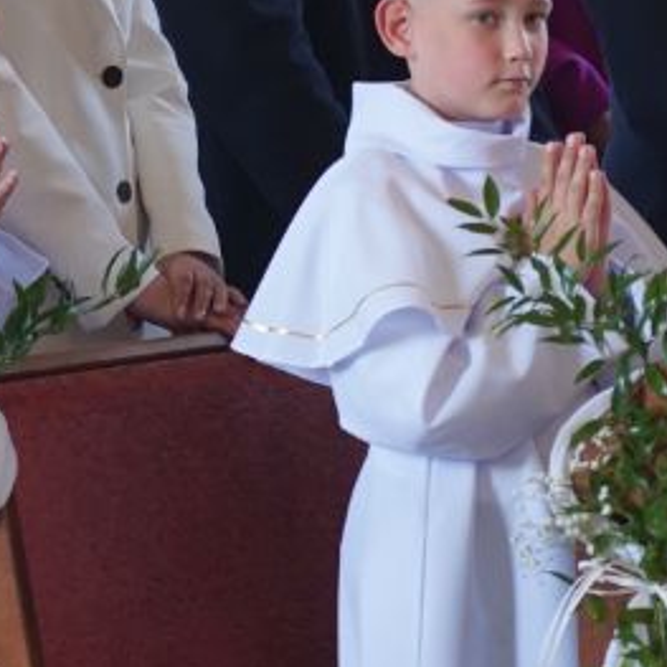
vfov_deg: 4.0
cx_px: 355
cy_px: 197
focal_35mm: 441
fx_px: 9614
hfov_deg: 4.0
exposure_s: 1/160
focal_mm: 105
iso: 1250
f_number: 4
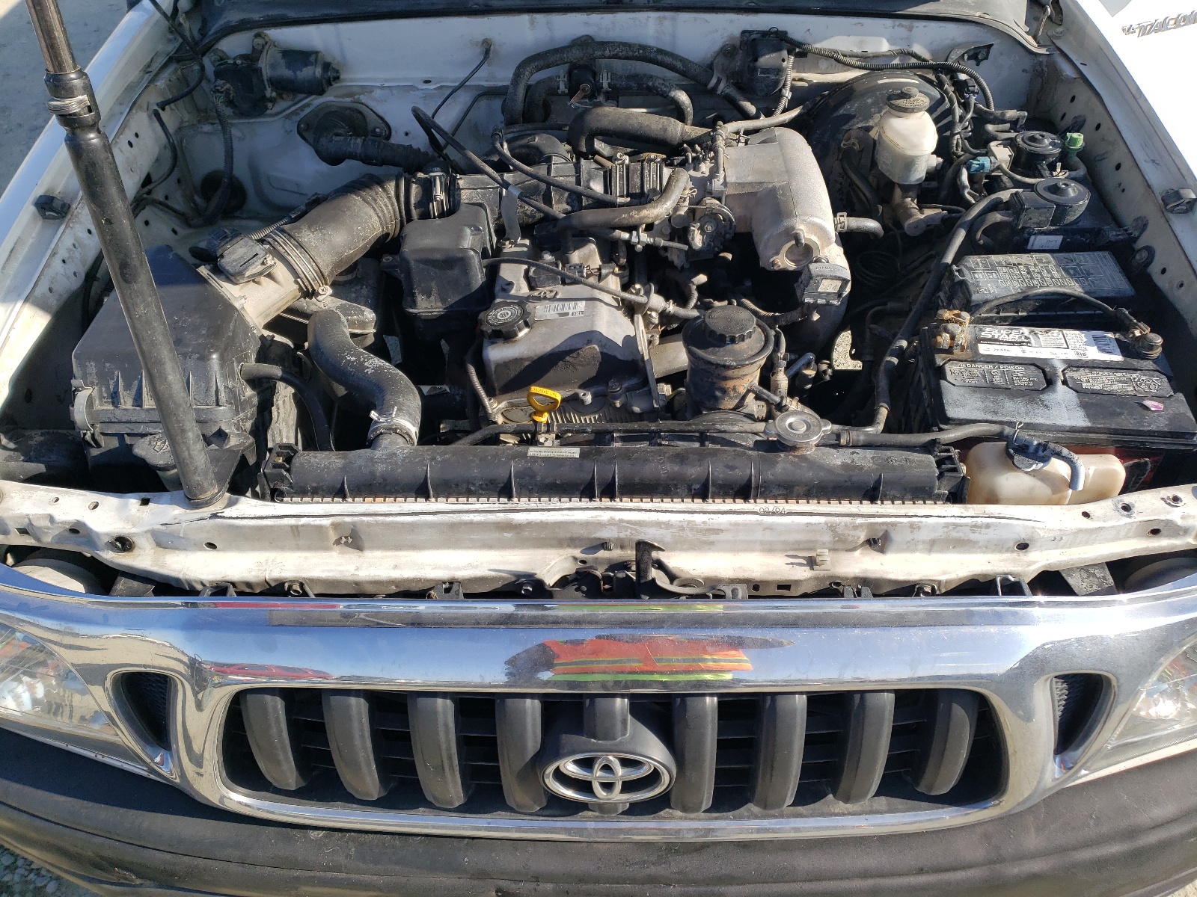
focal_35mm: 26
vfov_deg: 53.1
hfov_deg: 67.3
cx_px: 598
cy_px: 448
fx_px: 899
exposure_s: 1/2000
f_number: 1.5
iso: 50
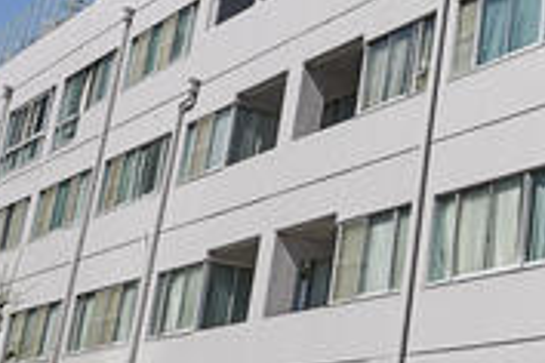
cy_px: -102
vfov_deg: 14.9
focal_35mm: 88
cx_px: 733
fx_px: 1332
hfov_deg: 20.8
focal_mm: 17.5
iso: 100
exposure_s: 1/1250
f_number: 8
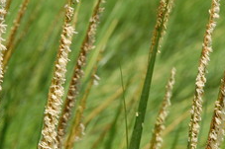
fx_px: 4946
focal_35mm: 792
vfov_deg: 1.7
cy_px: 108
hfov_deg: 2.6
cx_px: 79
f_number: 25
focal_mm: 200
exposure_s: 1/100
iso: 400
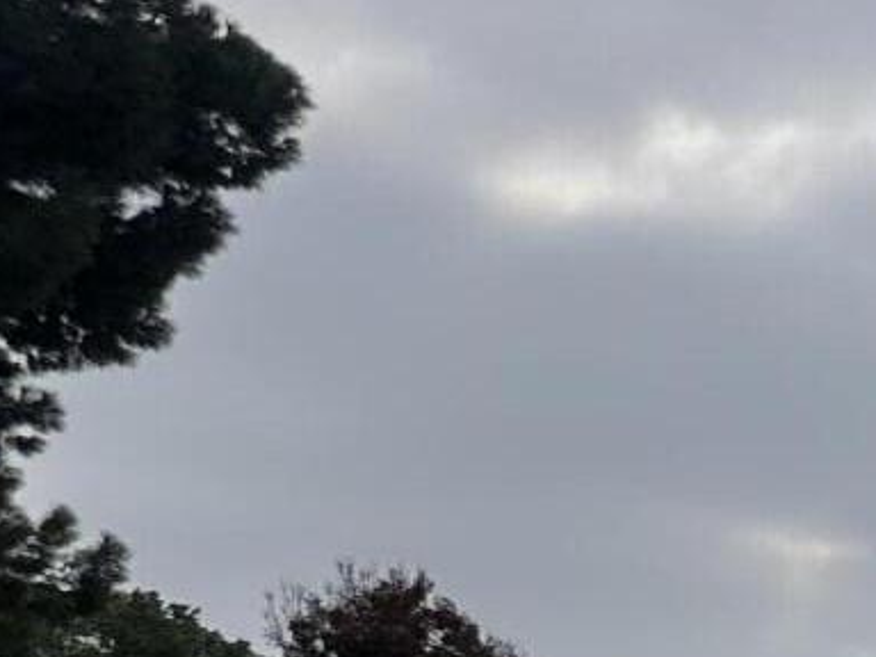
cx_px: 1798
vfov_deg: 17.4
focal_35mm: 73
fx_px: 1847
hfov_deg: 17.7
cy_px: 1088
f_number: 2.2
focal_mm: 2.22
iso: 50
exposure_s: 1/1770
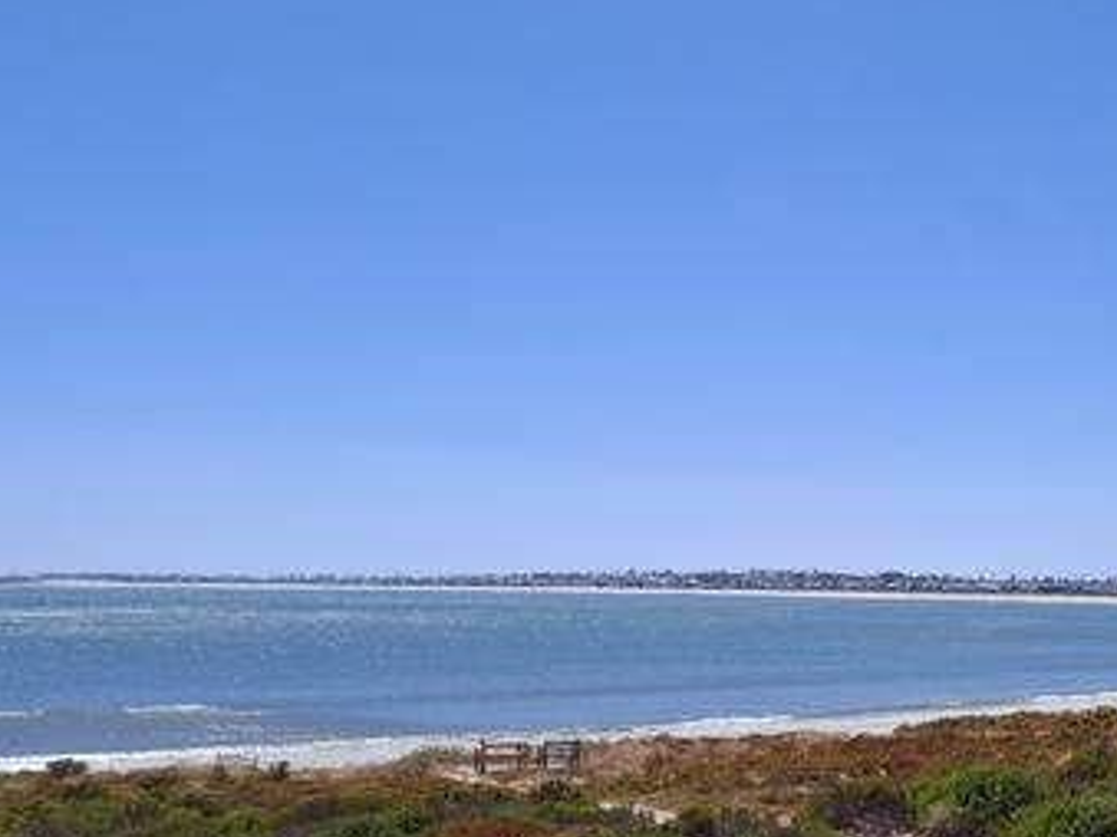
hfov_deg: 31.6
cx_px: 946
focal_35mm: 59
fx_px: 1903
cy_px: 580
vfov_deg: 24.6
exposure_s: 1/2747
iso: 32
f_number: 1.8
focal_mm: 4.69
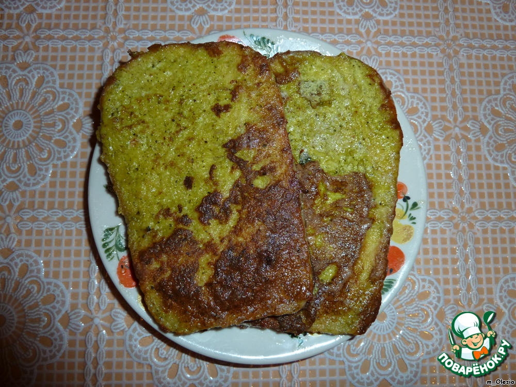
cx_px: 258
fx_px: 373
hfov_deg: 69.4
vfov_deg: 54.9
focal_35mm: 25
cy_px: 194
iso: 125
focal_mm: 4.1
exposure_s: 1/30
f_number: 3.3
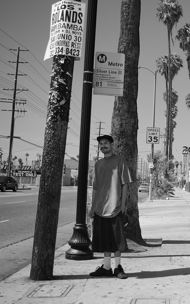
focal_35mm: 56
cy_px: 154
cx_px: 218
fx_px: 464
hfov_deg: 21.7
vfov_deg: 36.3
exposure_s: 1/1600
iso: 200
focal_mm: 24.38
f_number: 4
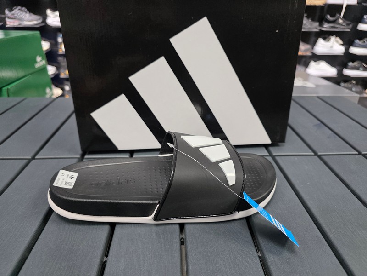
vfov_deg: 58.9
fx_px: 244
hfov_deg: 73.9
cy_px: 138
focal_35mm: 23
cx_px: 184
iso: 250
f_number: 1.7
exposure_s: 1/100
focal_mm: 6.3
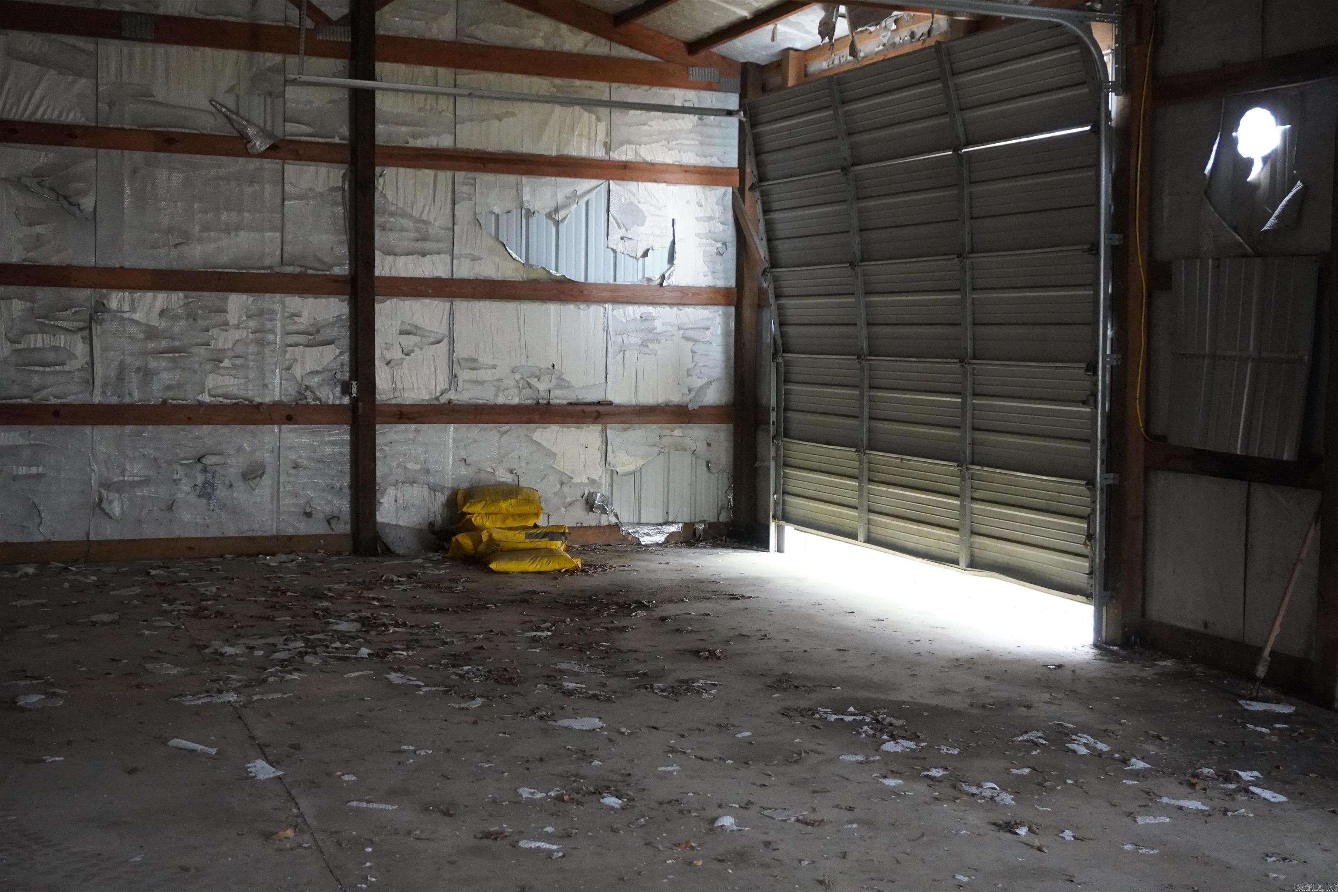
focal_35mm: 42
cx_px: 669
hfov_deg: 46.4
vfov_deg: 31.9
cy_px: 446
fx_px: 1561
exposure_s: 1/160
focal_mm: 28
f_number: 4.5
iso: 6400
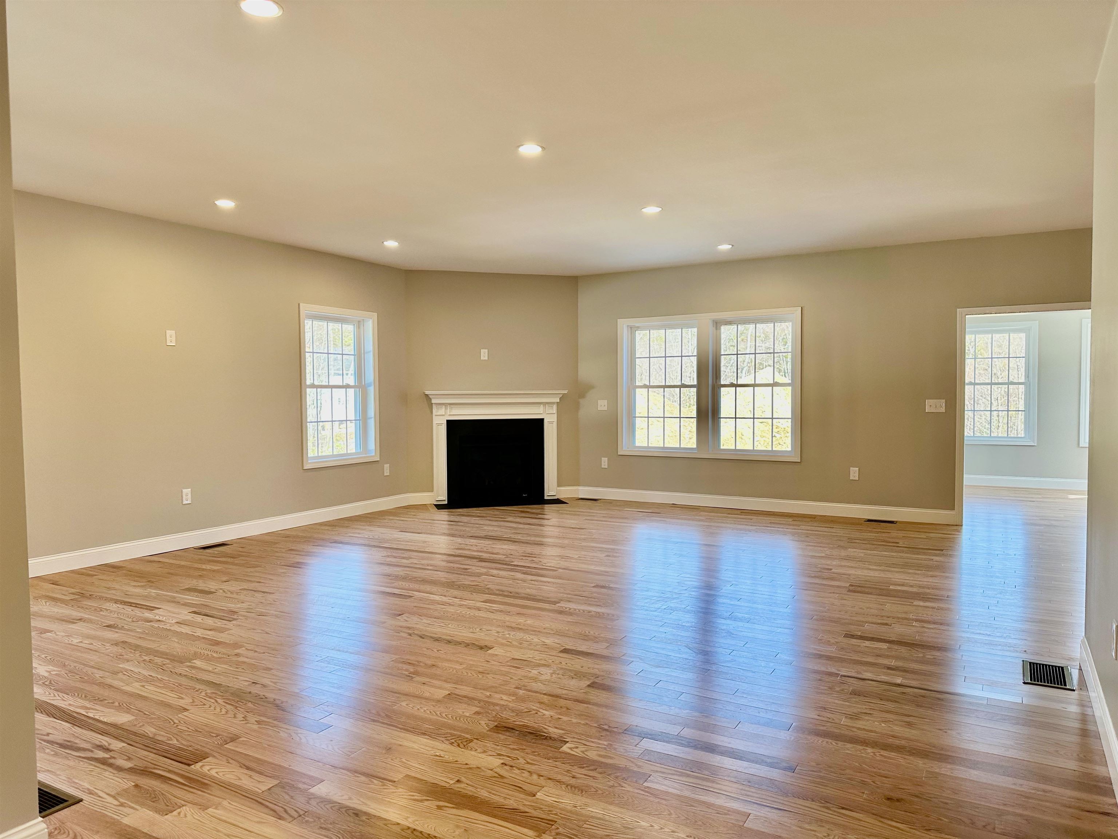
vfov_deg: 56.8
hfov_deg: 71.6
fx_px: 775
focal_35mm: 24
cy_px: 420
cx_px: 559
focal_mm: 6.86
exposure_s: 1/144
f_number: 1.78
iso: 100
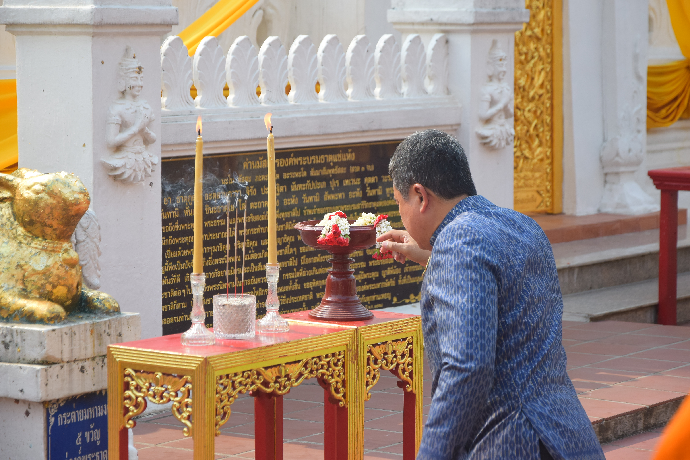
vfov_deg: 11.4
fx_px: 2300
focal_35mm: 120
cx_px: 345
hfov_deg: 17.1
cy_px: 230
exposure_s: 1/1600
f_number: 5.3
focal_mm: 80
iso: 800
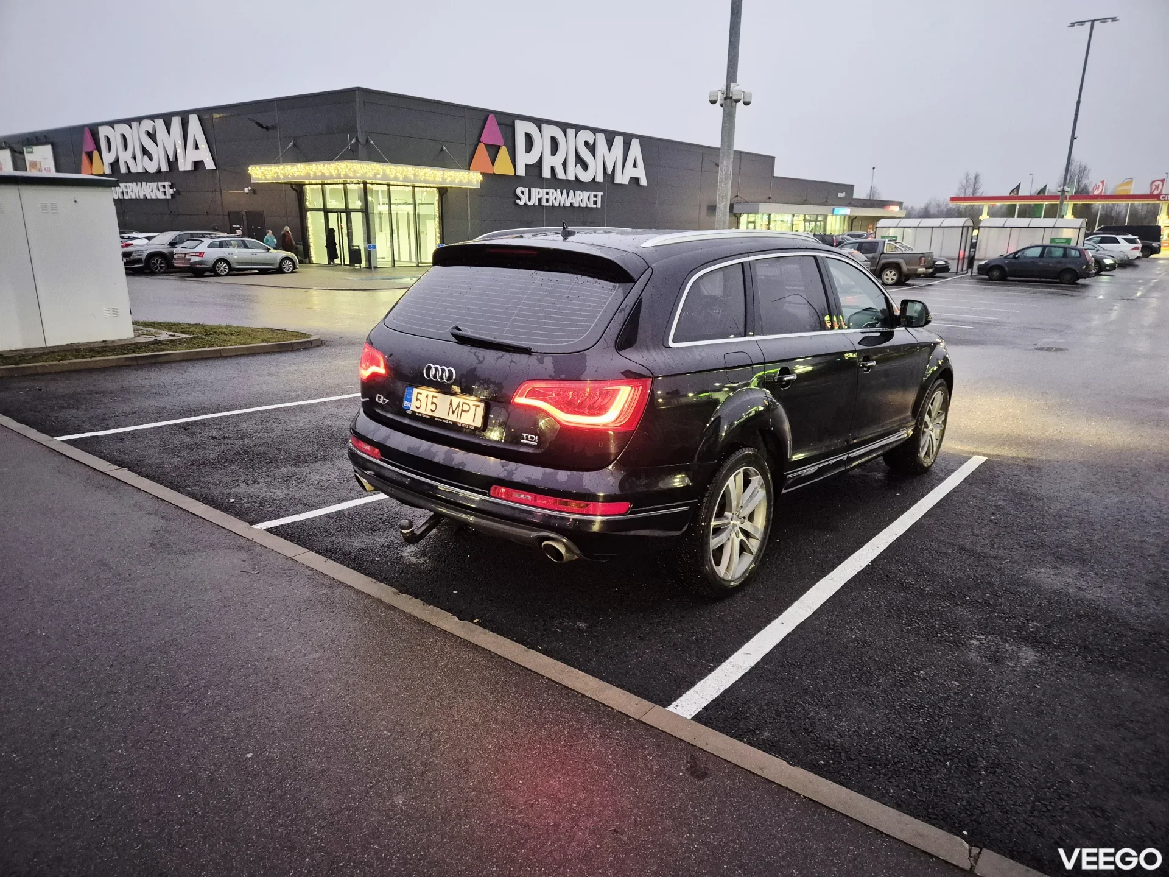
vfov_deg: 58.9
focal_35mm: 23
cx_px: 584
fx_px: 777
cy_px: 438
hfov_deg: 73.9
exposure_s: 1/25
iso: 1250
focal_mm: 5.4
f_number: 1.8
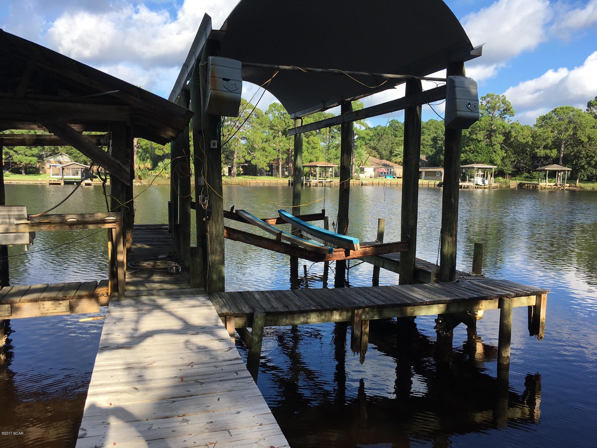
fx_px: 500
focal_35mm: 29
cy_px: 224
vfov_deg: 48.2
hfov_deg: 61.7
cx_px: 298
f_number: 2.2
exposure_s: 1/761
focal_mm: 4.15
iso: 25
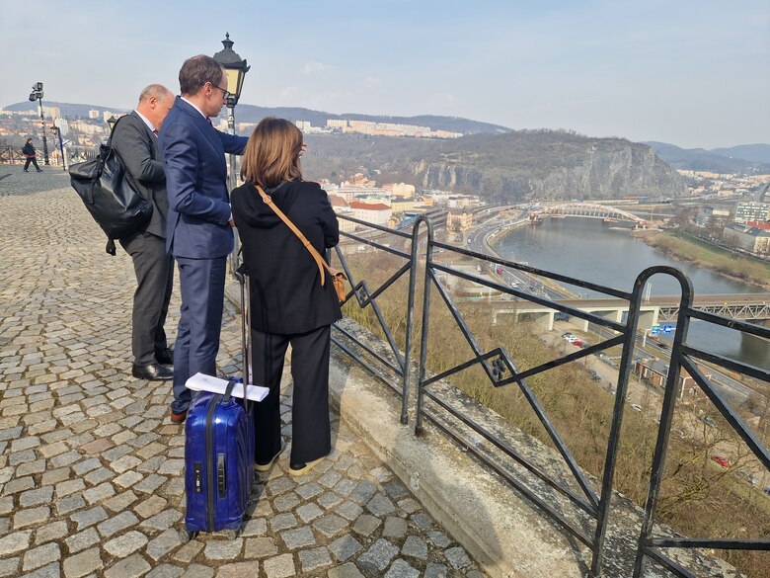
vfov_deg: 58.9
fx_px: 512
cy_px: 289
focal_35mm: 23
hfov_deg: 73.9
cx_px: 385
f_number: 1.8
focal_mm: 5.4
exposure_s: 1/1072
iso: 50
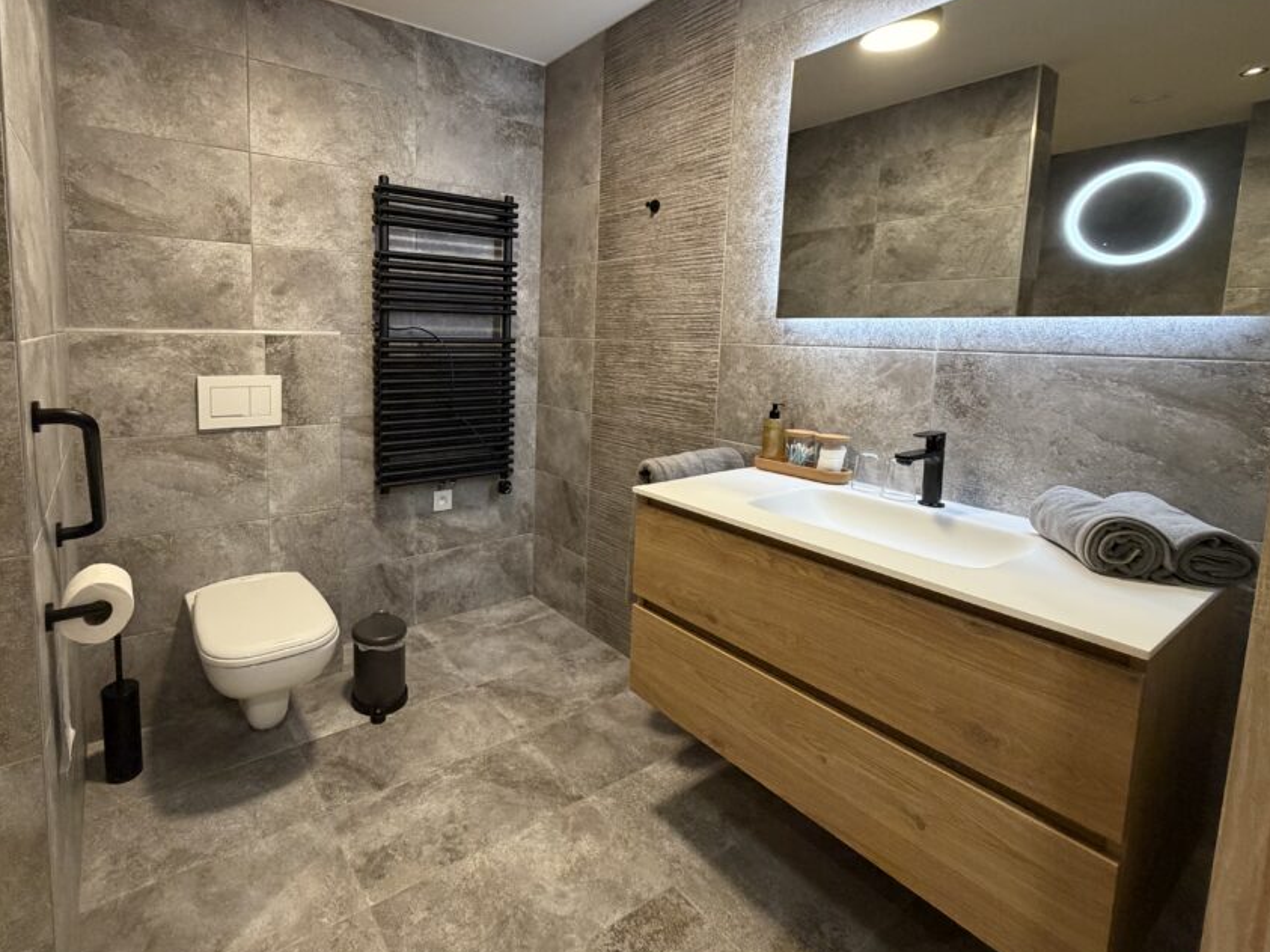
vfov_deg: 74.1
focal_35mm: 17
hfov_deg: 89.8
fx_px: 624
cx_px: 503
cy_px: 395
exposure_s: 1/50
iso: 320
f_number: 2.2
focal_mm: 2.22
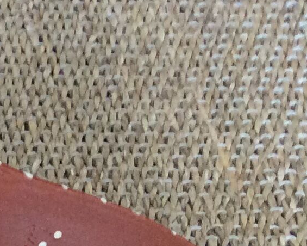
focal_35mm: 143
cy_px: 471
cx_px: -325
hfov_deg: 11.9
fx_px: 1299
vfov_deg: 10.1
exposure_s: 1/25
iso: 125
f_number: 2.4
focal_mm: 3.3
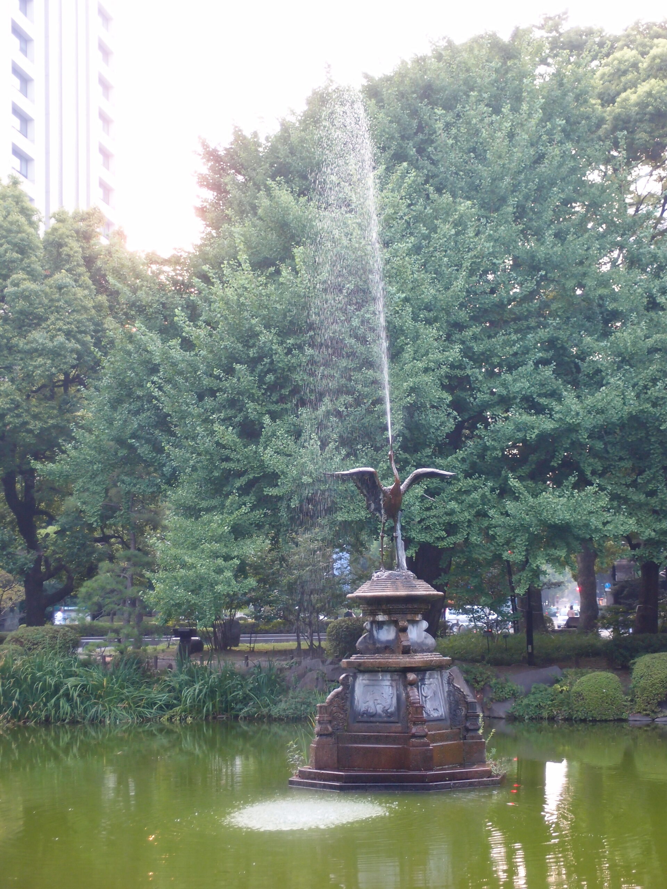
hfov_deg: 22.6
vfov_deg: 29.8
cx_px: 334
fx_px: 1670
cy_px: 444
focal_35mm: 65
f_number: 2.2
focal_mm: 14.05
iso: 200
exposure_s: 1/125
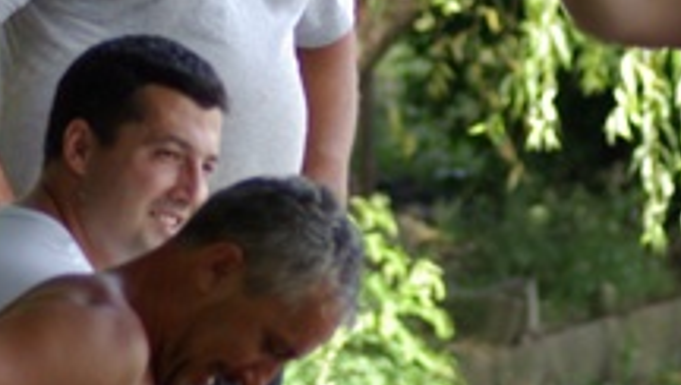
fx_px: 10104
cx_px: 473
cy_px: -63
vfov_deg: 2.2
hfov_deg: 3.9
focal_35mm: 559
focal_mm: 120
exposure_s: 1/250
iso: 400
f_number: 4.5
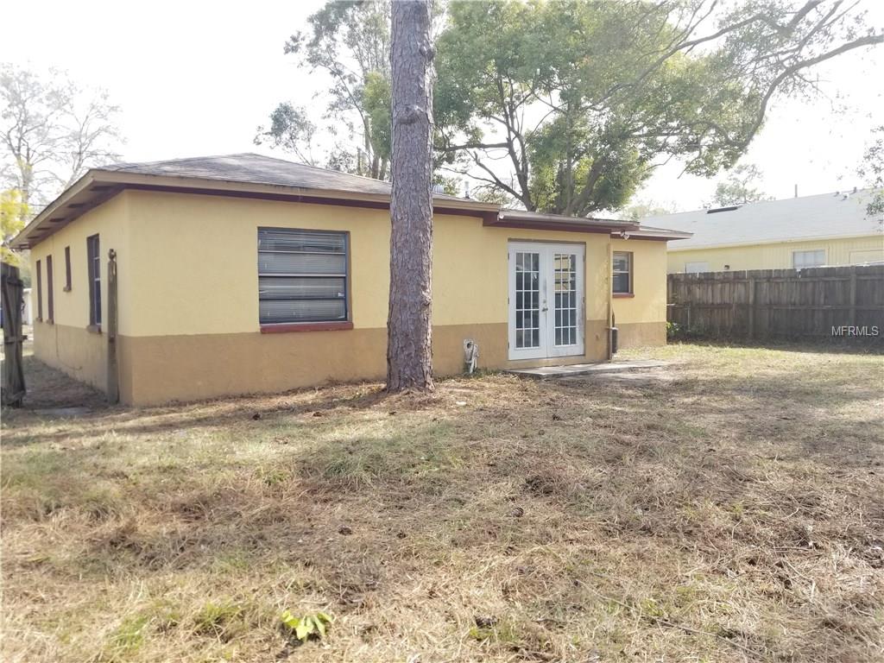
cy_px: 332
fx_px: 664
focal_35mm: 26
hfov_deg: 67.3
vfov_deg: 53.1
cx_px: 442
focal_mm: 4.25
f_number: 1.7
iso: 50
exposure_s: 1/367
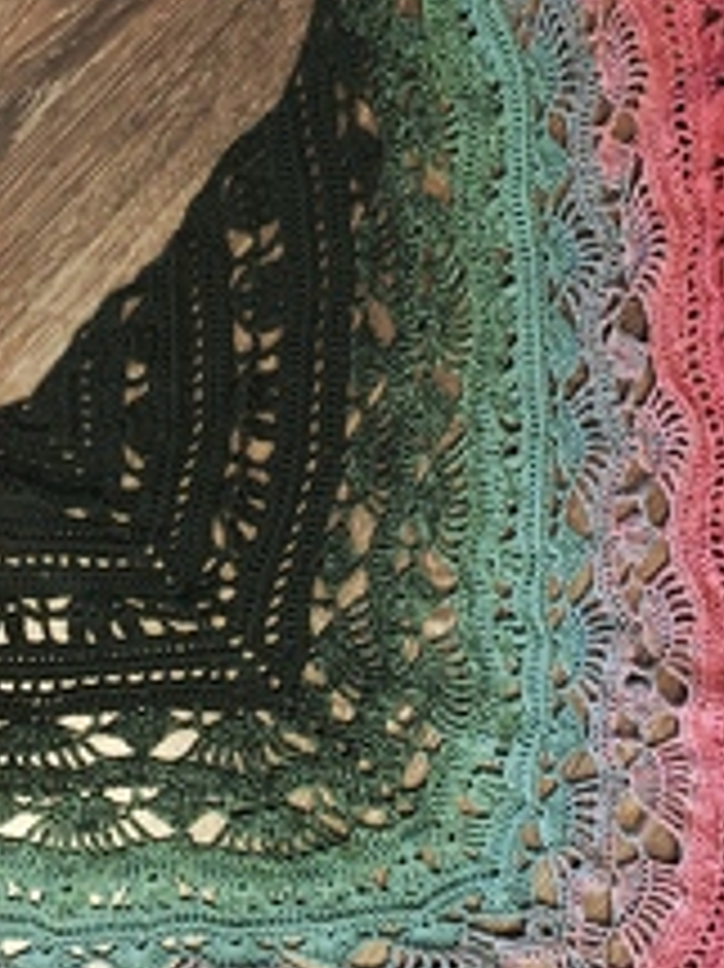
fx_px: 1759
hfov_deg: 23.1
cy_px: 333
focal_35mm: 63
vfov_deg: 30.5
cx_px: 229
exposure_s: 1/17
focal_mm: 4.15
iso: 400
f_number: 2.2
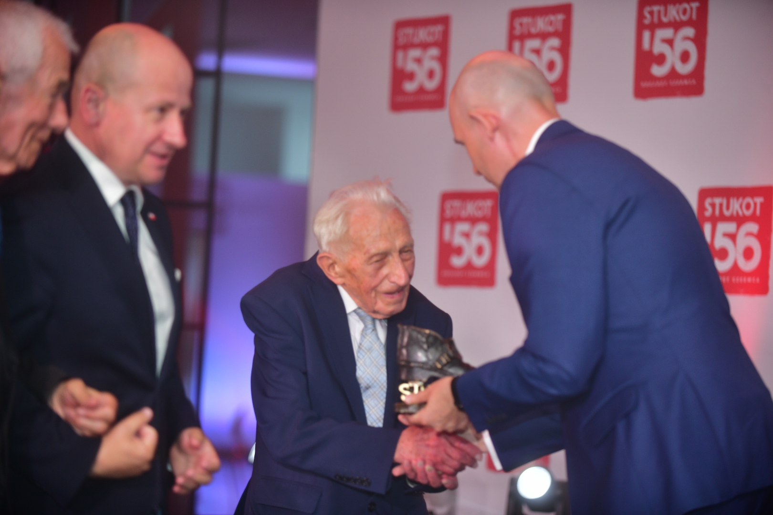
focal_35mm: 120
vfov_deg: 11.4
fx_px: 2576
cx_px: 386
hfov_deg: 17.1
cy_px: 258
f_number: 2.8
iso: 220
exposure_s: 1/125
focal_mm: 120
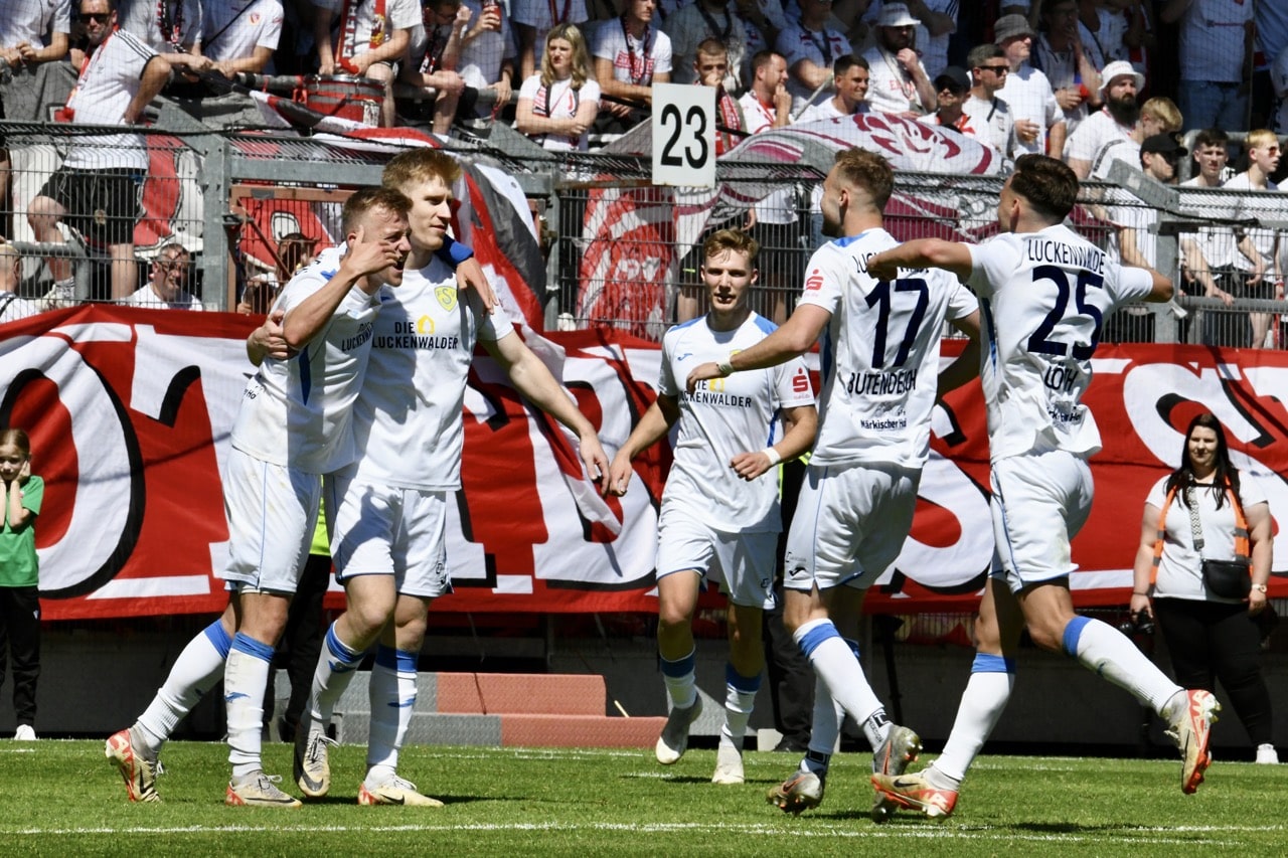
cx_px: 644
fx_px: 12520
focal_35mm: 350
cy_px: 429
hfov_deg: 5.9
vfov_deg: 3.9
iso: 4000
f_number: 25
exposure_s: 1/1600
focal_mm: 350
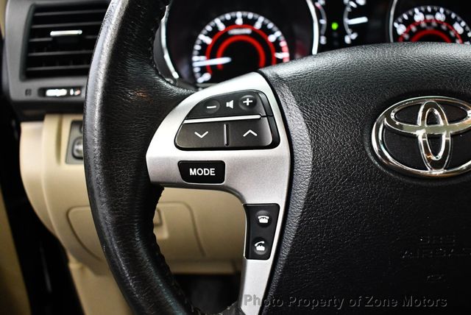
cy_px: 158
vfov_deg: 36.9
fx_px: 471
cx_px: 236
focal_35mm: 36
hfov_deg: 53.1
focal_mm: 18
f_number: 3.5
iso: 3200
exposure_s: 1/100
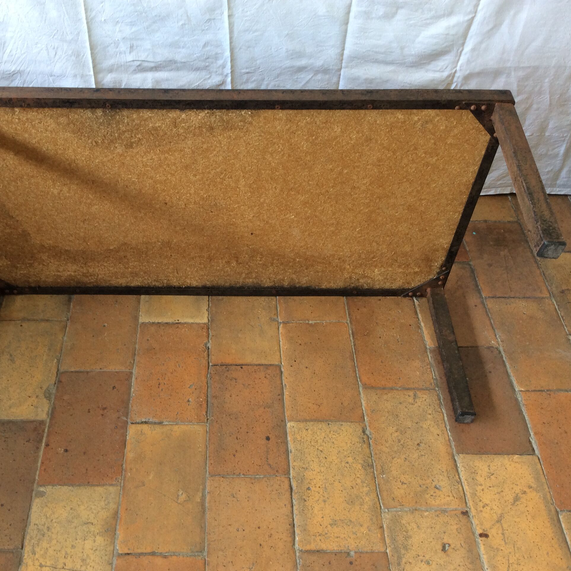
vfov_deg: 43.9
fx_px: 709
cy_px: 285
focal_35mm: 38
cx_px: 218
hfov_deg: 43.6
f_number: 2.4
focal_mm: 3.3
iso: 40
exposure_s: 1/25
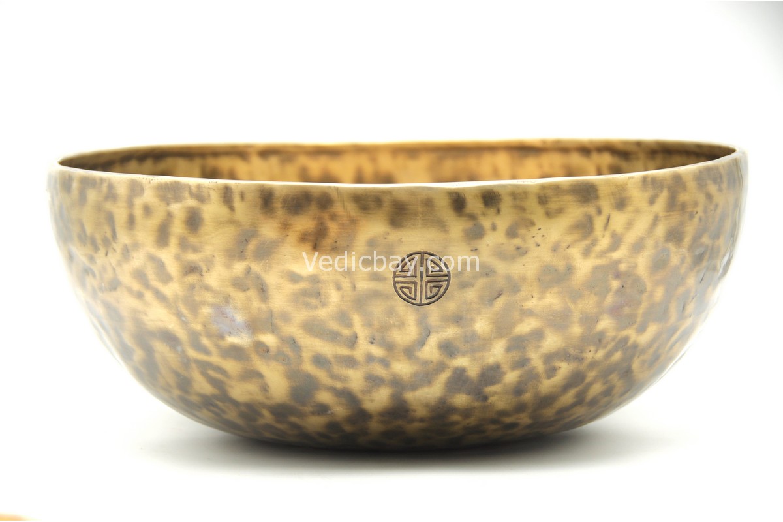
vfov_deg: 12.2
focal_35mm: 112
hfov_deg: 18.2
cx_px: 392
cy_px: 261
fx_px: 2447
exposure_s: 1/40
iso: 200
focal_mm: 75
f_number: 5
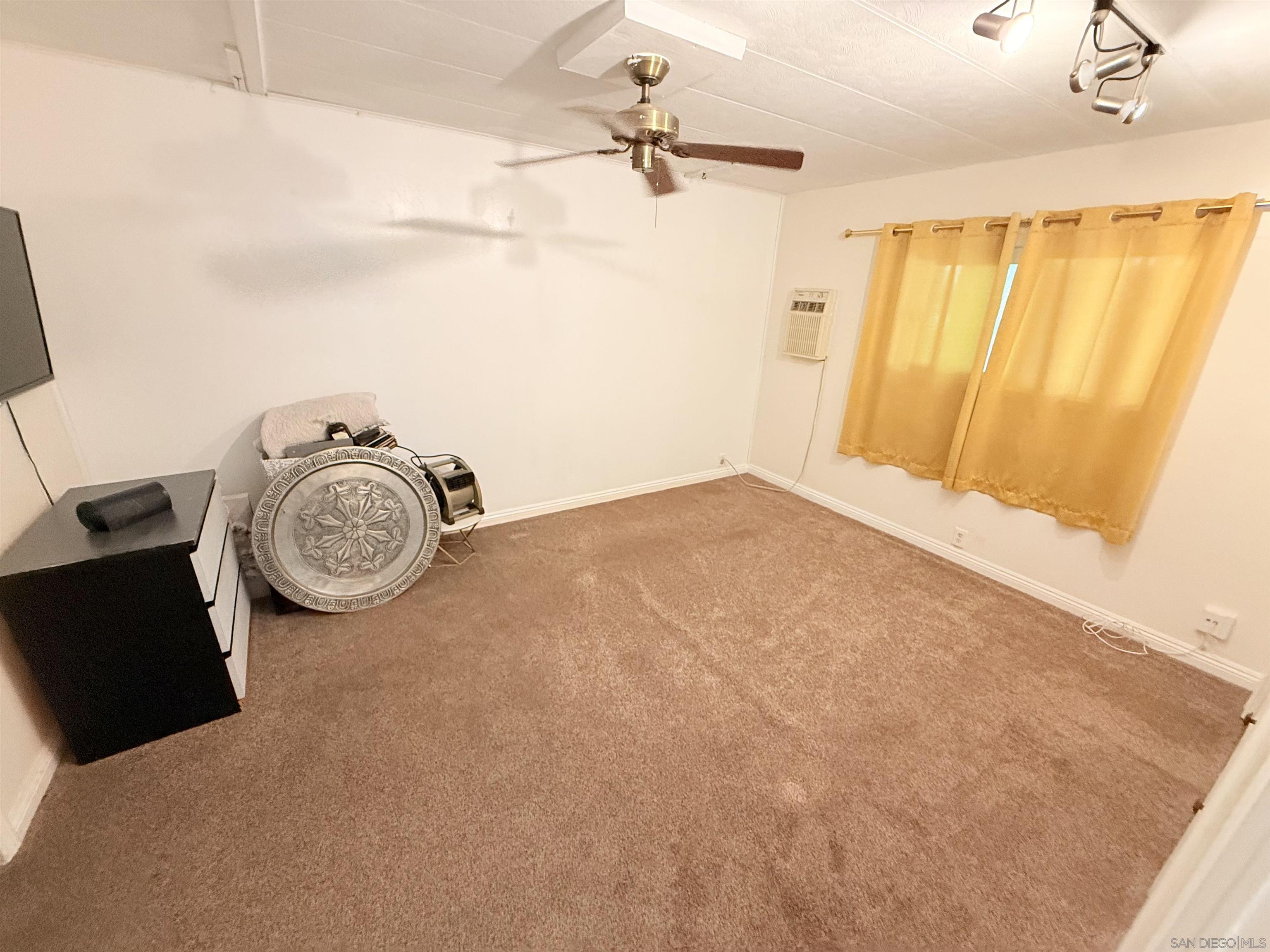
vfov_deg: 85.7
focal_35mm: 14
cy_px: 476
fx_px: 514
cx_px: 635
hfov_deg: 102.1
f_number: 2.2
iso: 400
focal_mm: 2.22
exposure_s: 1/60
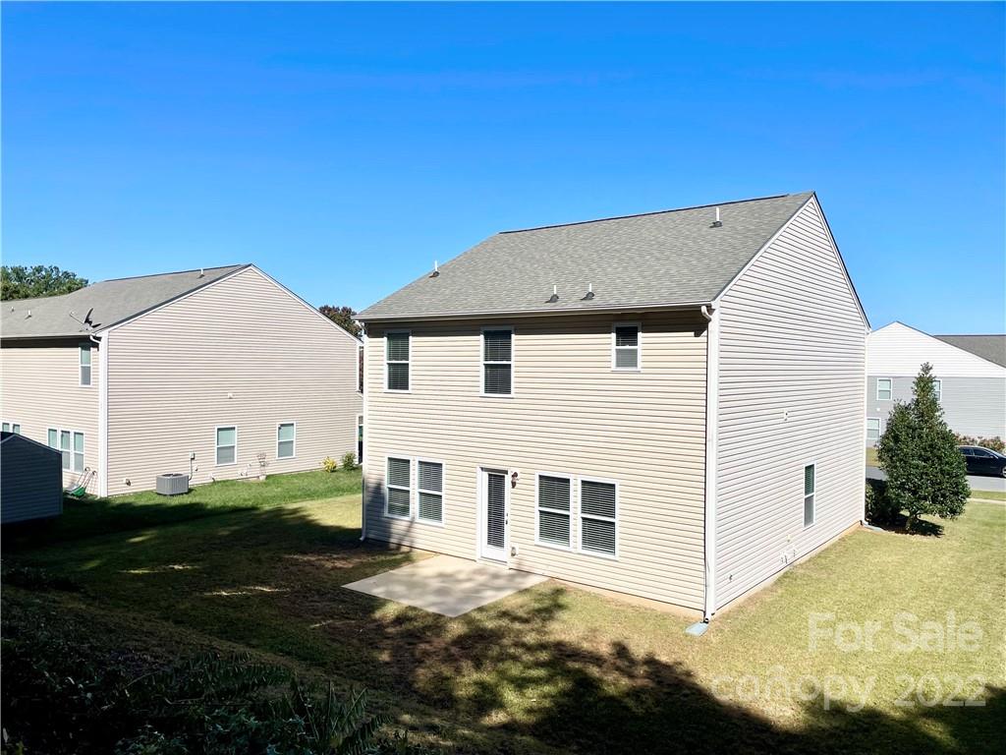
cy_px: 378
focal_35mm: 26
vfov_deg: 53.1
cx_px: 503
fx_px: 756
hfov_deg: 67.3
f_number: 1.6
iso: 32
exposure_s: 1/6494
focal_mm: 4.2
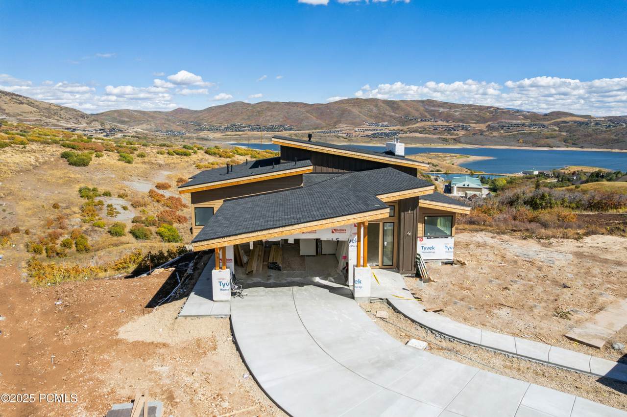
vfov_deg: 57.2
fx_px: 383
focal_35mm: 22
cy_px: 208
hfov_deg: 78.6
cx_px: 314
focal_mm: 8.4
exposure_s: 1/2000
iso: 110
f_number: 2.8
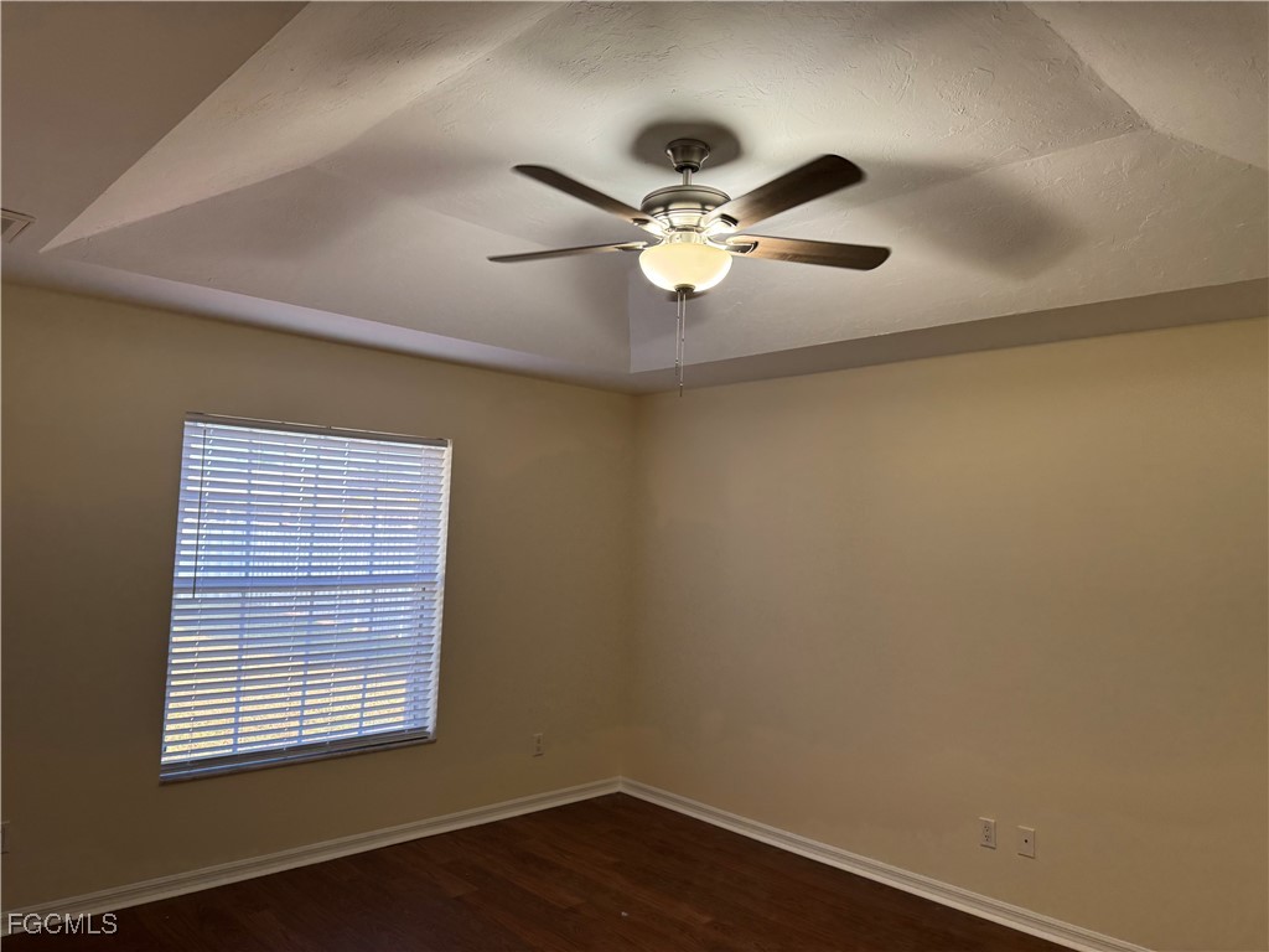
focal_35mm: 24
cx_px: 634
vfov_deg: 56.8
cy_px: 476
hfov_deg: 71.6
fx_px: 880
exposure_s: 1/120
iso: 125
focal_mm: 6.76
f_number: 1.78
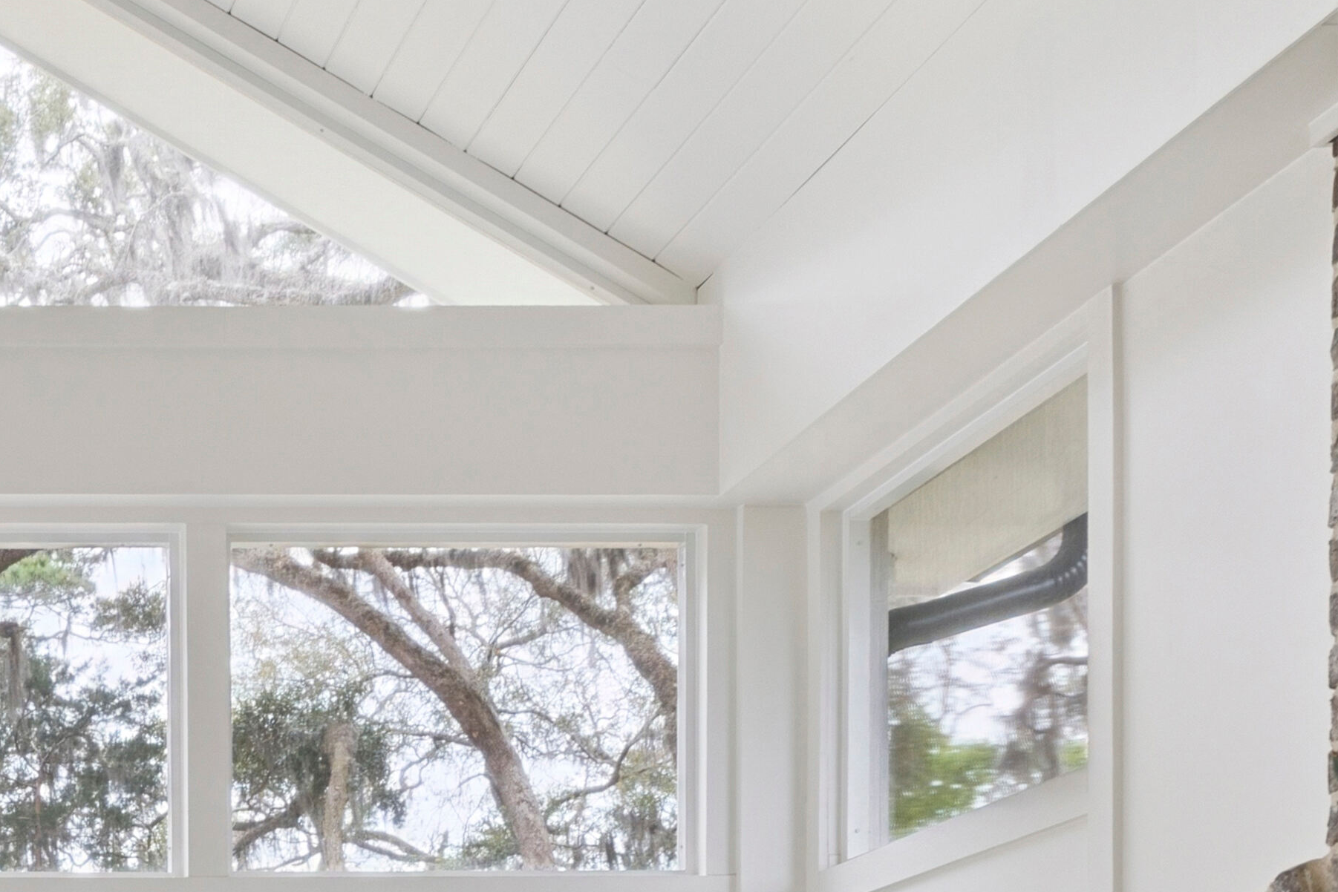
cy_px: 1399
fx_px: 2788
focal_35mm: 75
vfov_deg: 16.3
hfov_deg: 24.2
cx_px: -310
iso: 250
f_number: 8
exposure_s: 1/20
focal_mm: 17
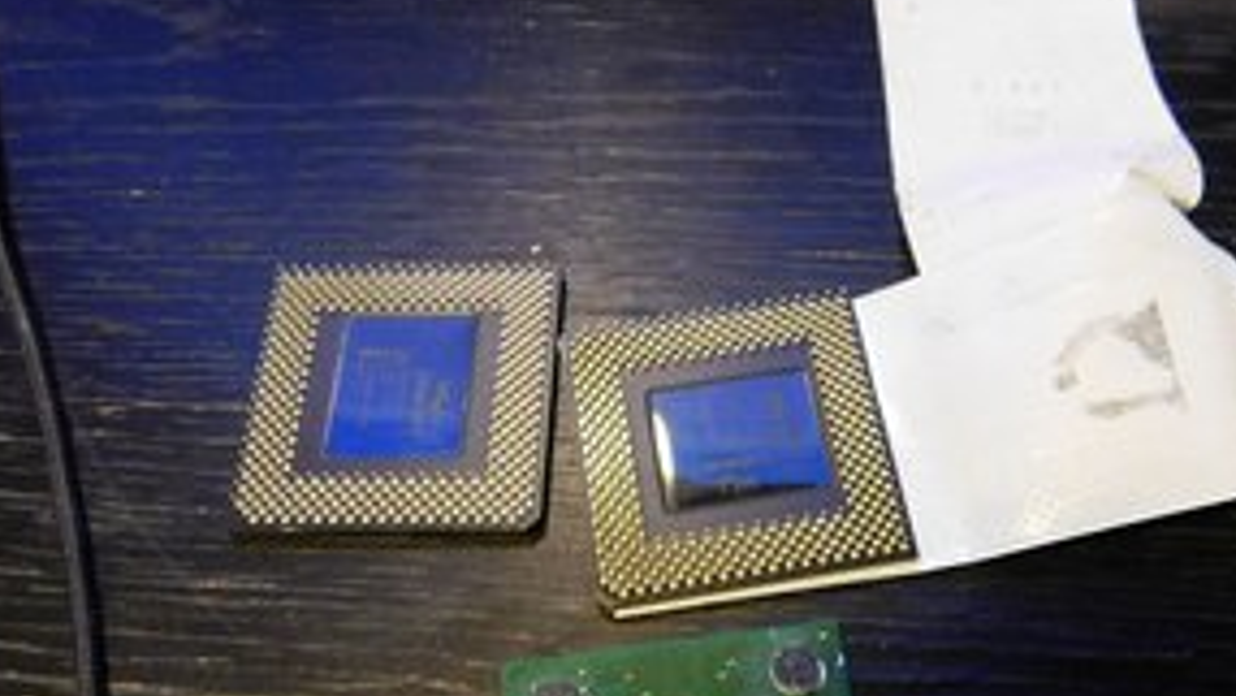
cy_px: 510
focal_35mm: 35
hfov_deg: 56.1
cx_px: 748
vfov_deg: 33.2
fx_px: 1147
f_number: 3
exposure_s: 1/8
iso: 560
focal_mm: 4
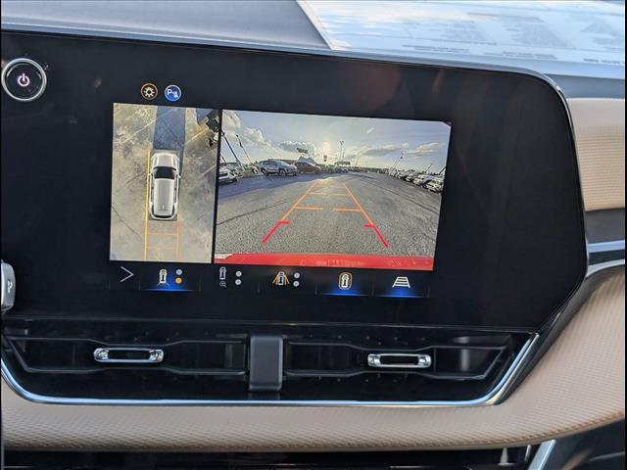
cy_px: 235
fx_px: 888
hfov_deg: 38.9
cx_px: 314
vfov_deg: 29.7
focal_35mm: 49
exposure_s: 1/130
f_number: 1.68
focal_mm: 6.9
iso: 21
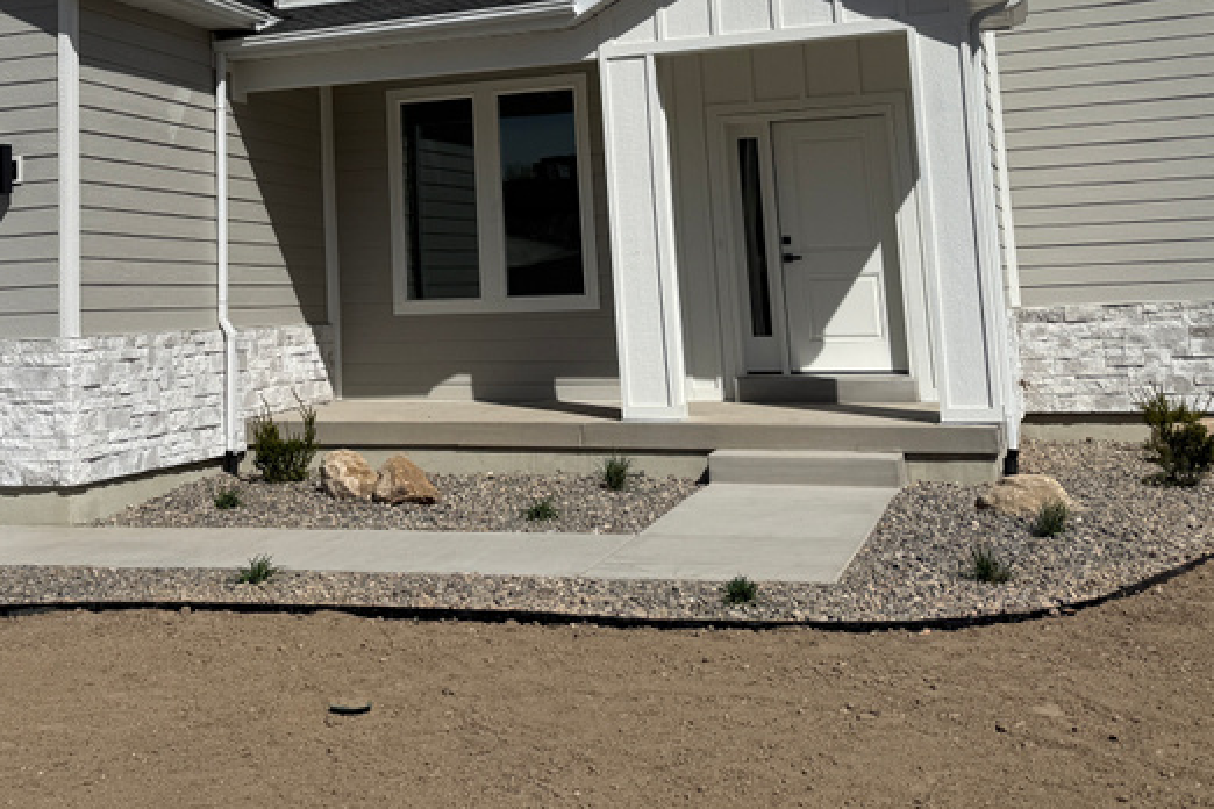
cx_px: 307
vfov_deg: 26.4
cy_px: 49
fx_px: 1652
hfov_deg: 39.3
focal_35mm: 49
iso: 80
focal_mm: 6.76
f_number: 1.78
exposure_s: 1/14286
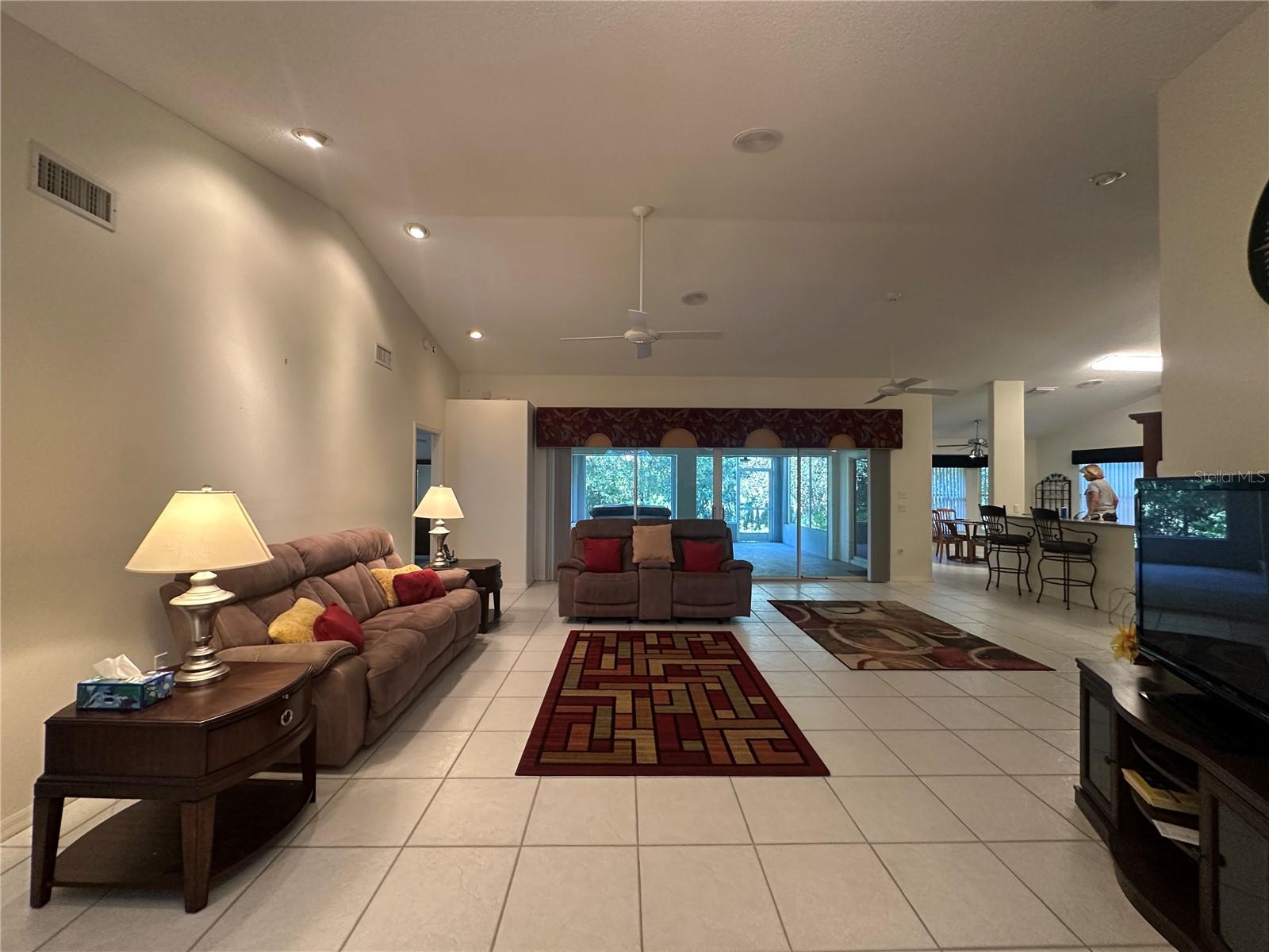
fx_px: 513
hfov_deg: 102.1
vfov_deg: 85.7
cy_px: 476
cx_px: 634
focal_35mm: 14
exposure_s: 1/60
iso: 320
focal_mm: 2.22
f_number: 2.2
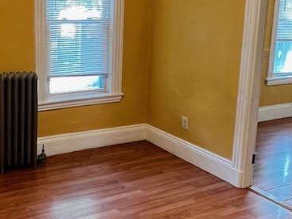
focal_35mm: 46
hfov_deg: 40.5
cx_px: 88
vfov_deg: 31.4
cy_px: 87
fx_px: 388
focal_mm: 1.57
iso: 640
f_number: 1.8
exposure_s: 1/60
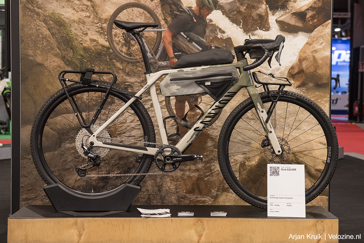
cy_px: 122
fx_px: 556
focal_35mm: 55
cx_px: 182
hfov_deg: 36.2
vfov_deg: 24.6
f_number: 5
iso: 2000
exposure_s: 1/200
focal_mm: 55
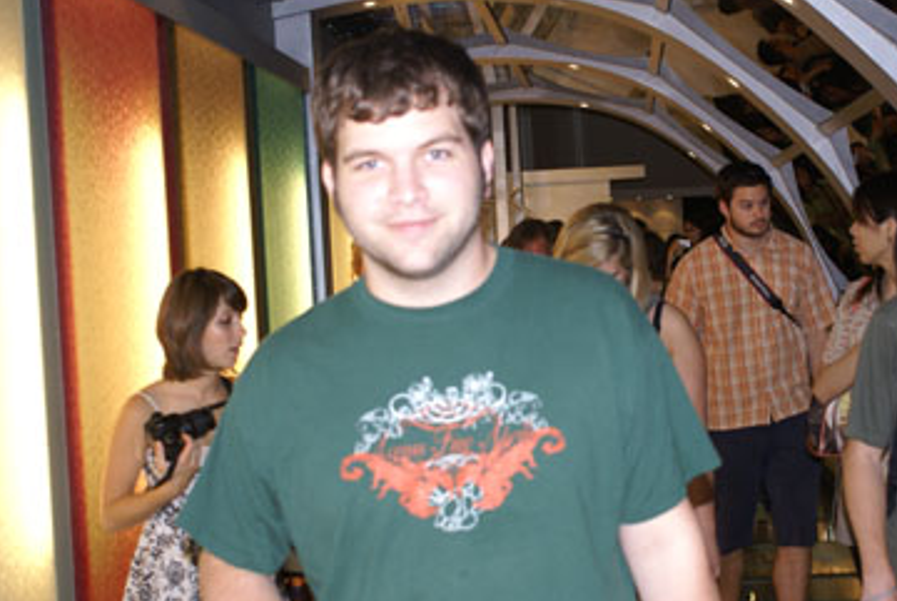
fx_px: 1637
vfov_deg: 20.8
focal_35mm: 66
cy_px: 323
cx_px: 536
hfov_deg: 30.6
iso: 400
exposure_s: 1/60
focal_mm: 35
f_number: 5.6
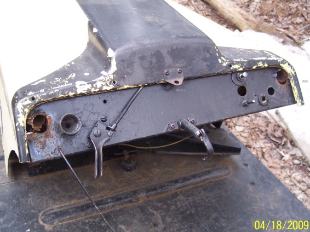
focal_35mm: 43
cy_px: 125
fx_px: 385
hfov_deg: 43.9
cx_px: 156
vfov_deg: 33.6
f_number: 2.8
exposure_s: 1/250
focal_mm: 8
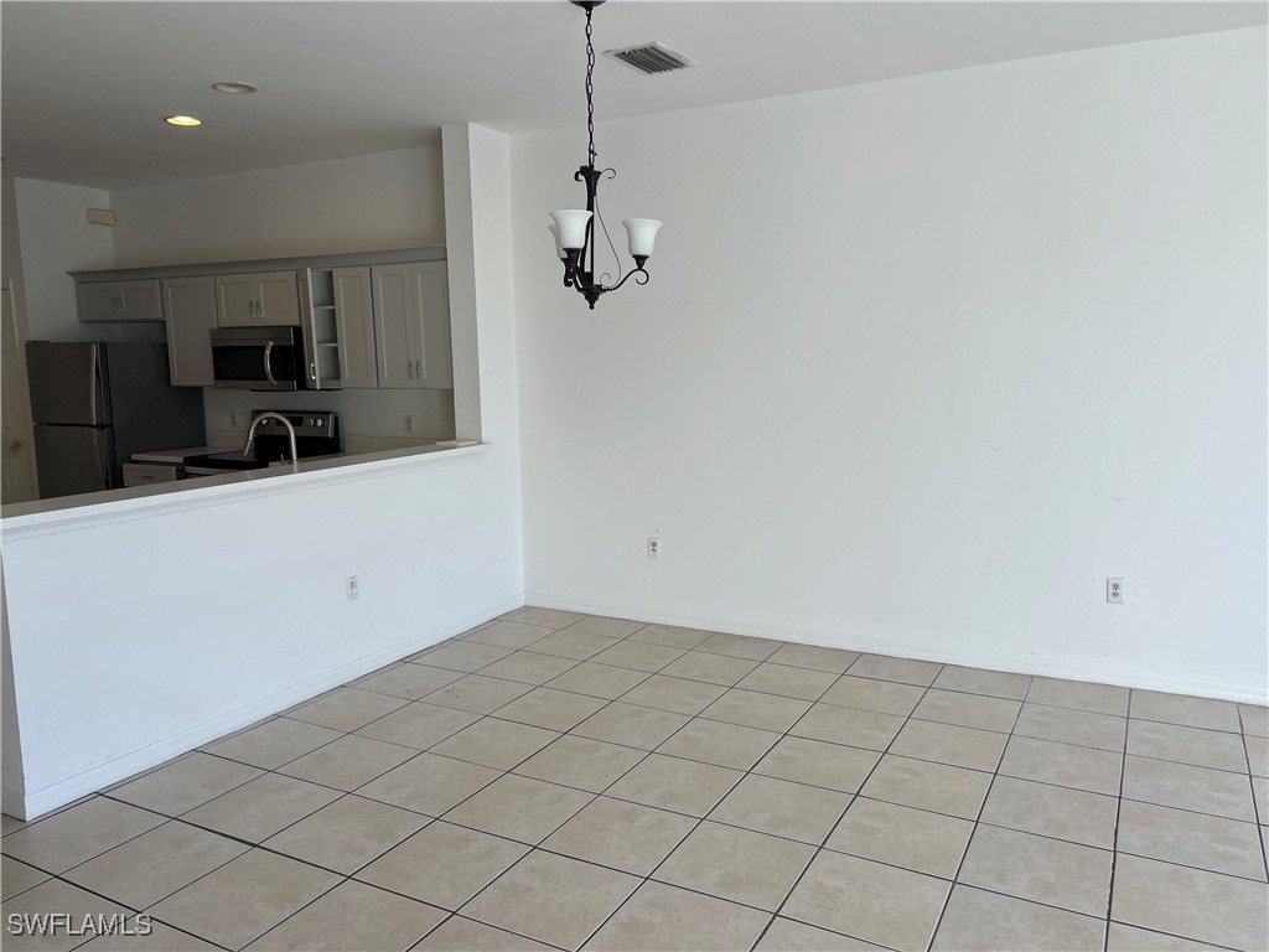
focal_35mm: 26
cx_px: 634
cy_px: 476
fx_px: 953
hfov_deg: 67.3
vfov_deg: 53.1
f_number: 1.5
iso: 50
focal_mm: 5.7
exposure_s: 1/419
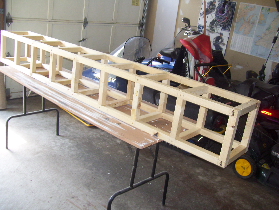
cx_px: 140
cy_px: 105
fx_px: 291
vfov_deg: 39.7
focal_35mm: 36
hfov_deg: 51.3
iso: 80
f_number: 2.7
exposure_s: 1/50
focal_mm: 6
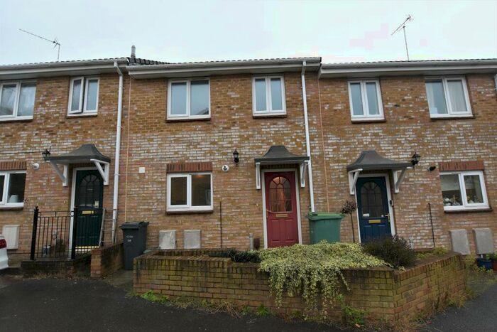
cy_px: 166
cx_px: 248
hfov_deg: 95.0
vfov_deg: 72.1
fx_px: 228
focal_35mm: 16
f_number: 4.5
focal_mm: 11
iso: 400
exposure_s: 1/100
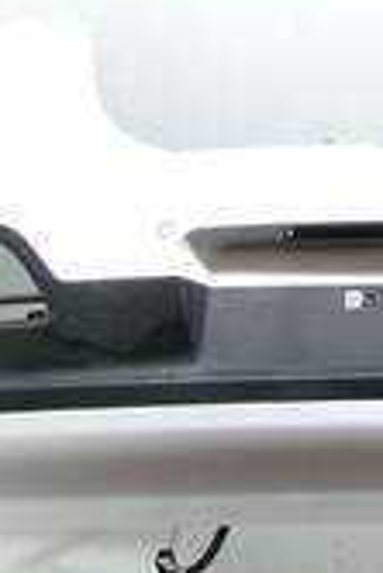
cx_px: 438
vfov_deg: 23.9
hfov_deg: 15.8
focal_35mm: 84
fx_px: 1338
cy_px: 135
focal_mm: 5.1
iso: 400
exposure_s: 1/34
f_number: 3.9
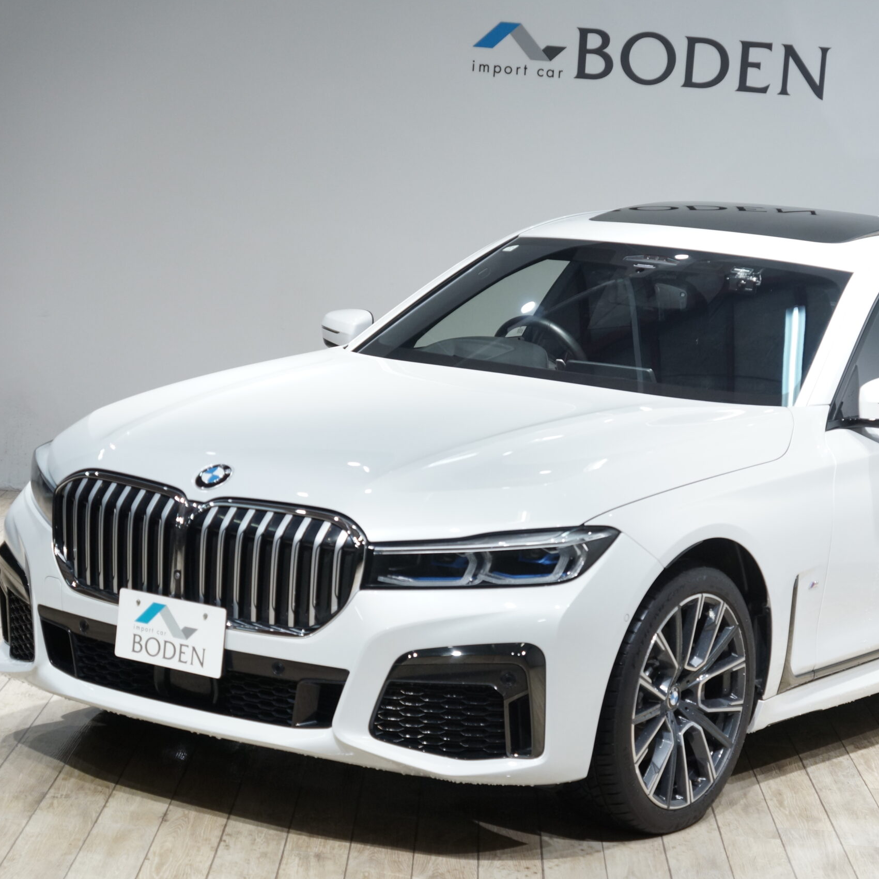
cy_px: 440
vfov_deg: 18.1
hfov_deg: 18.0
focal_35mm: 96
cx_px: 608
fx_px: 2758
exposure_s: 1/80
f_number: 2.8
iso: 400
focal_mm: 50
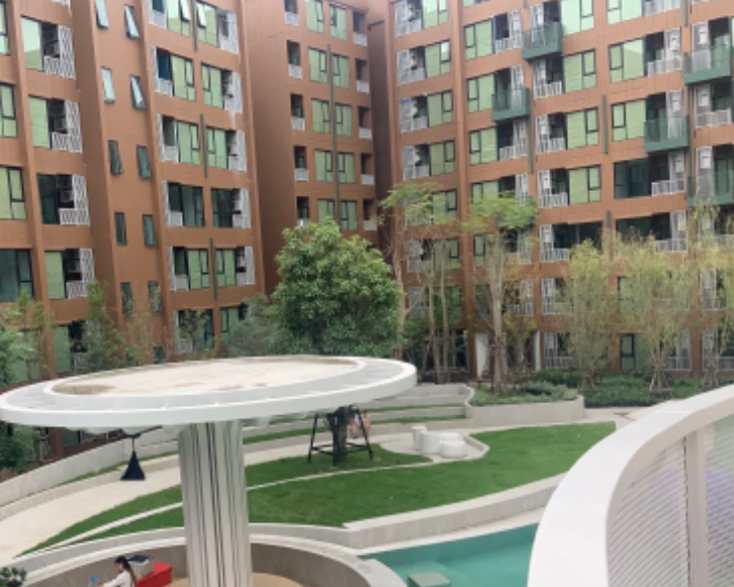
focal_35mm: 39
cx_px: 241
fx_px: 847
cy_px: 357
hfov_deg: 46.1
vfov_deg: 38.1
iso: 16
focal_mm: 3
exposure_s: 1/627
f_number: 1.8
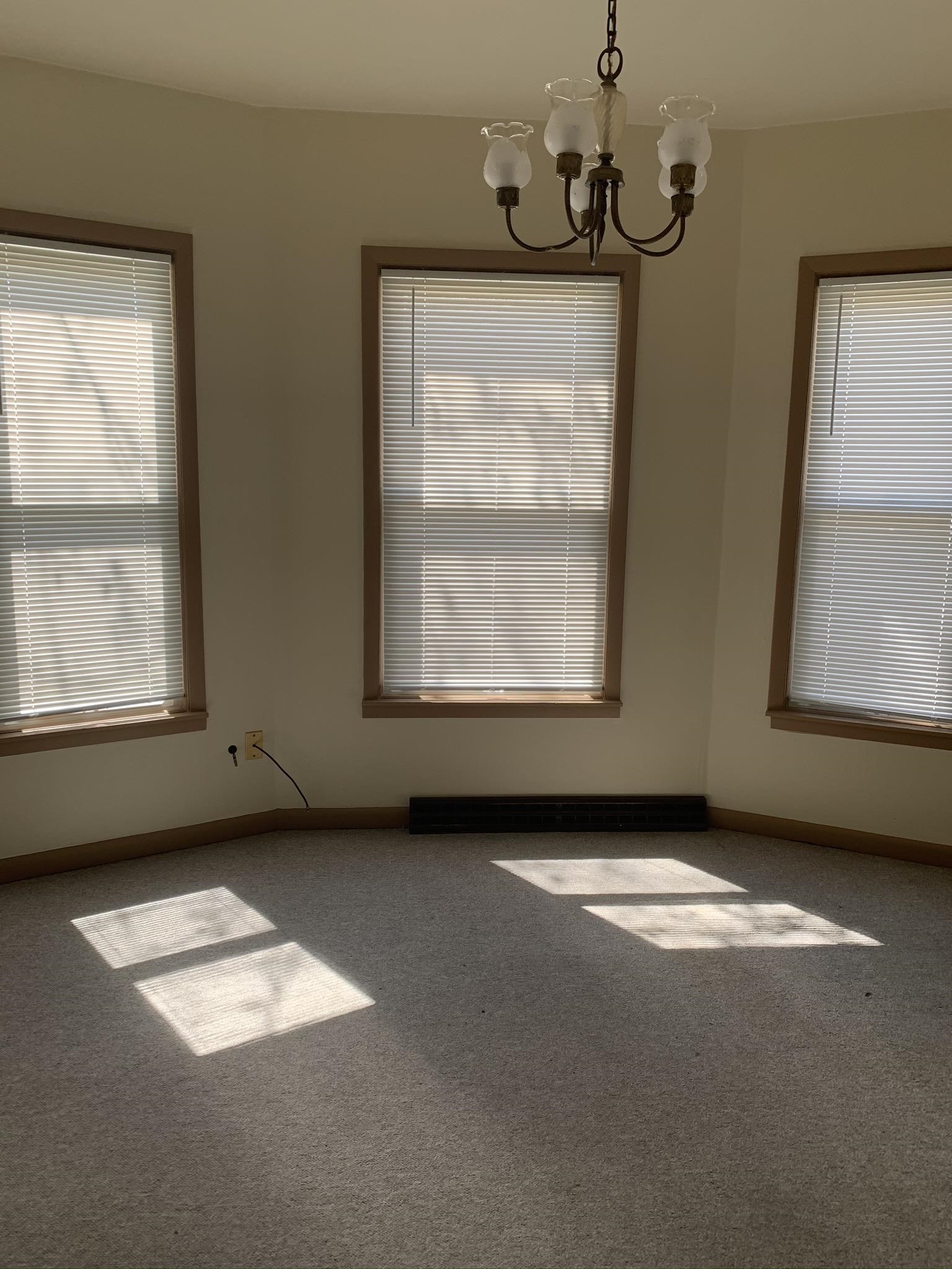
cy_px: 634
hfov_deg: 53.1
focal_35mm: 26
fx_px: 953
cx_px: 476
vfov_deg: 67.3
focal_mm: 4.25
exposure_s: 1/122
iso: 32
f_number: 1.8
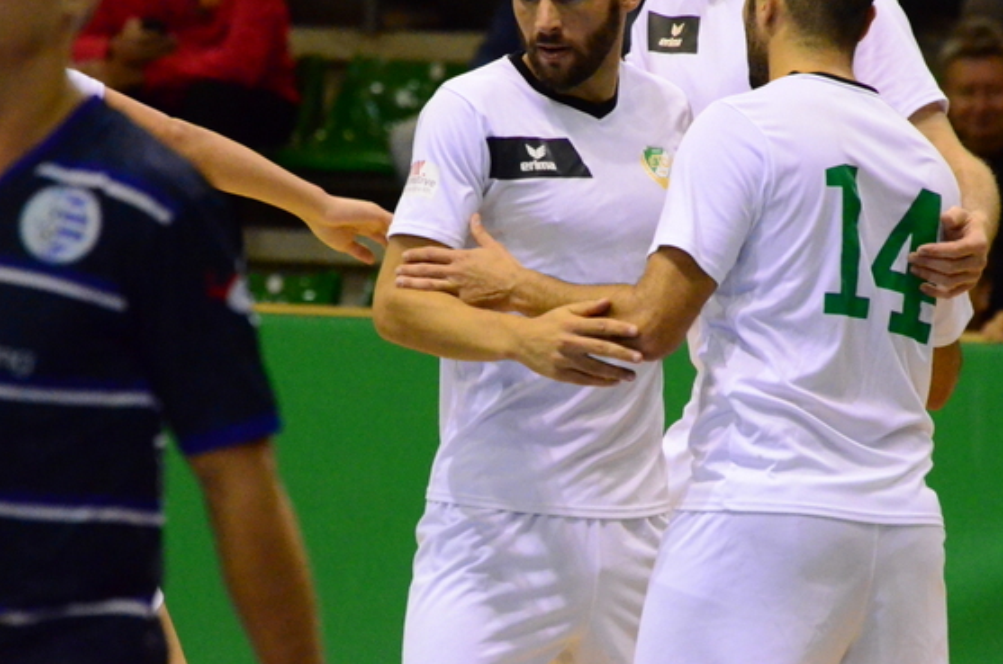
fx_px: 13180
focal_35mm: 474
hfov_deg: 4.4
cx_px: 583
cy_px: 202
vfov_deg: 2.9
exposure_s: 1/500
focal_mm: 220
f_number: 5.6
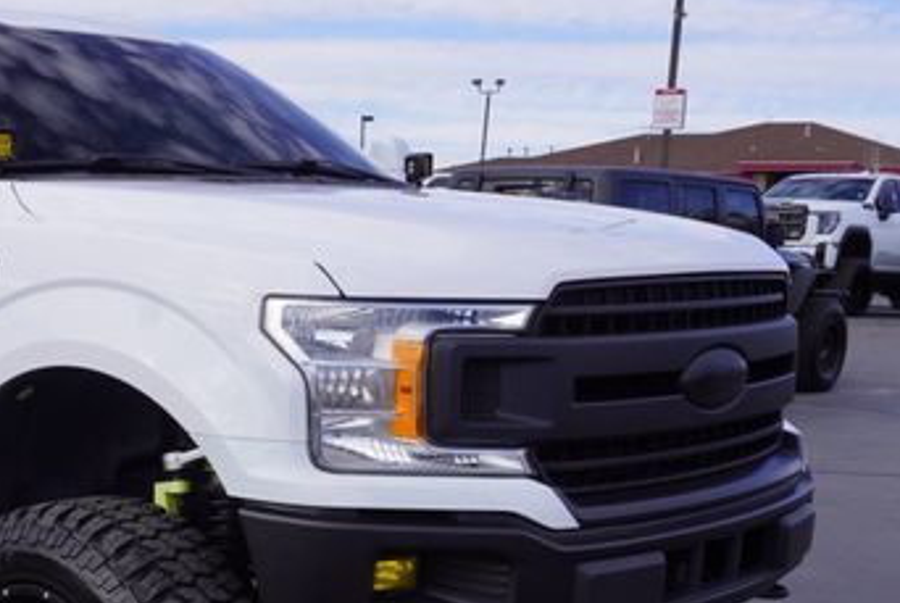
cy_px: 471
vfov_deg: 22.8
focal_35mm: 59
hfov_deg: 32.2
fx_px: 1475
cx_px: 79
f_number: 10
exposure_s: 1/160
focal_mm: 21
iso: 100
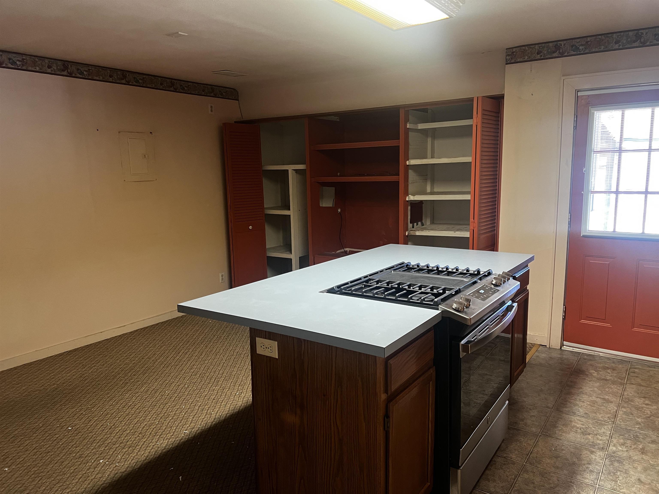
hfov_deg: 67.3
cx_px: 330
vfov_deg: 53.1
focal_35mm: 26
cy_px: 247
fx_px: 495
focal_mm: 5.7
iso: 320
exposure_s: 1/60
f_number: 1.5
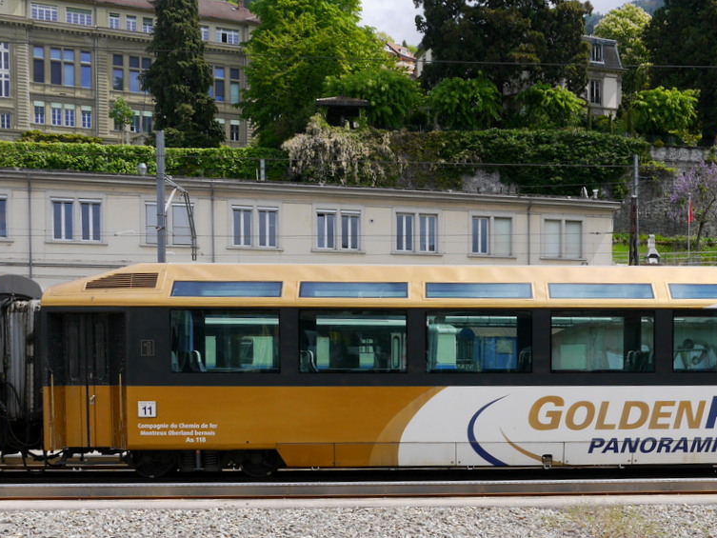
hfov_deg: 36.9
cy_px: 405
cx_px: 503
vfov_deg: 28.1
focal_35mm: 51
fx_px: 1057
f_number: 8
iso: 160
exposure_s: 1/500
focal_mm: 16
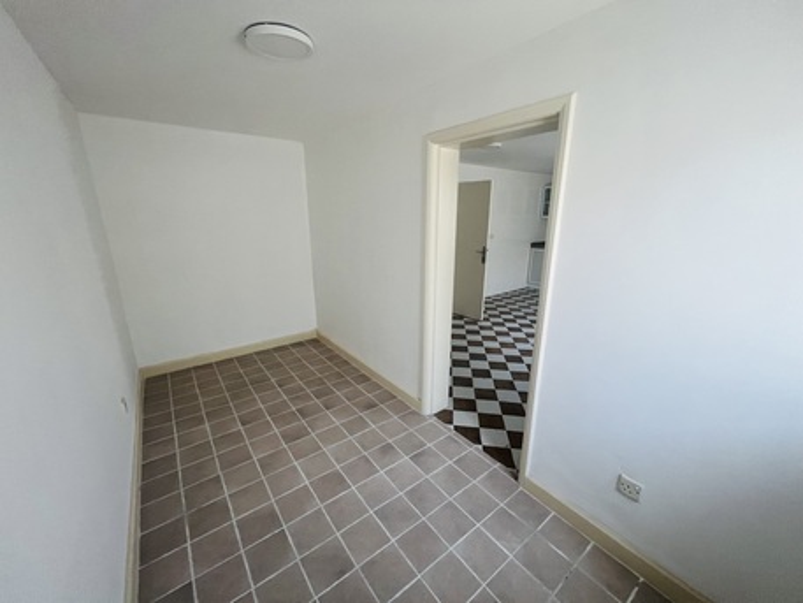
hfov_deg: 106.2
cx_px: 402
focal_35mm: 13
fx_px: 302
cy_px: 302
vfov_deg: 89.9
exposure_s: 1/99
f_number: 1.8
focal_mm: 1.57
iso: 200
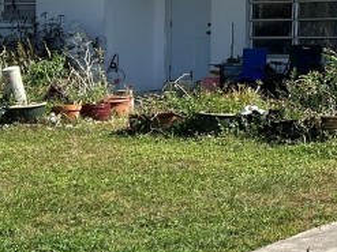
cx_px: 457
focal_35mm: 108
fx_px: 1051
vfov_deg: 13.5
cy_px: -11
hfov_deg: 17.0
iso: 50
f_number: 1.5
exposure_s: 1/4831
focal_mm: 5.7
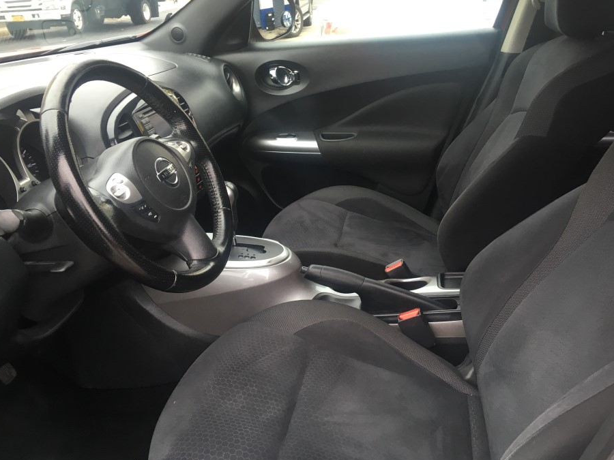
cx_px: 308
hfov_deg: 55.4
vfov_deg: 42.9
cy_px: 207
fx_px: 585
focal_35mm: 33
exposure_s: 1/30
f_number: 2.2
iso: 25
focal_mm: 4.15
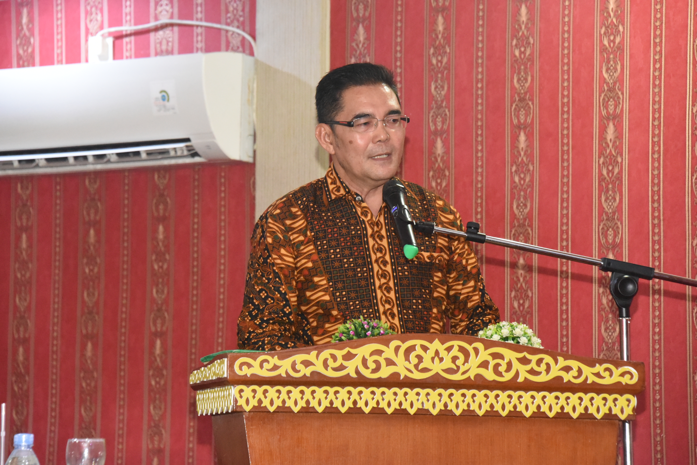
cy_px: 232
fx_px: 3486
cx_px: 348
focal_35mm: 180
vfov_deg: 7.6
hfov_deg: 11.4
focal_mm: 180
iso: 12800
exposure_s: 1/160
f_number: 8
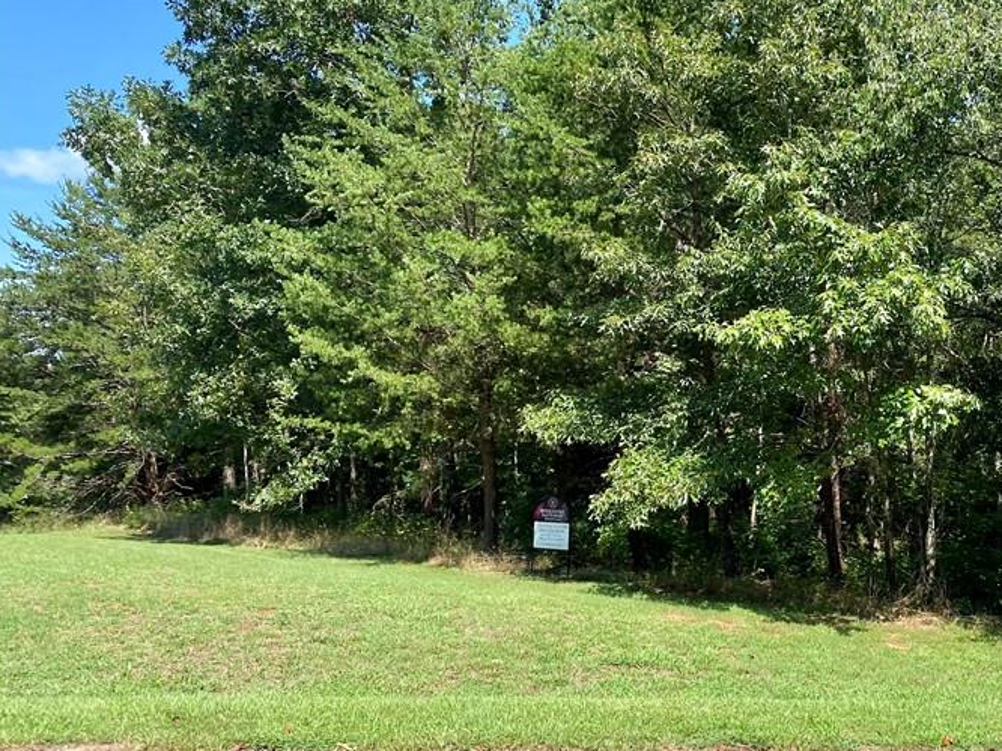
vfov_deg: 35.9
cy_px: 357
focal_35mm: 40
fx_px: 1157
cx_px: 757
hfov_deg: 45.1
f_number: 1.8
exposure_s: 1/1362
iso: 32
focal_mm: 4.25
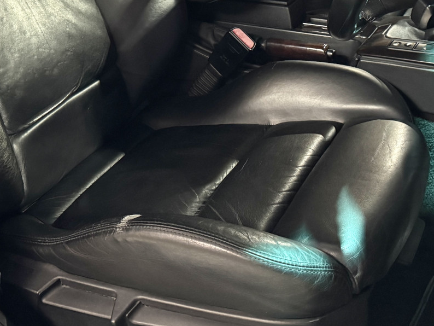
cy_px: -5
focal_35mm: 58
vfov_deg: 24.1
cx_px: 193
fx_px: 727
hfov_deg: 33.2
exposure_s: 1/33
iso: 1000
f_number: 1.78
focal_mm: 6.76
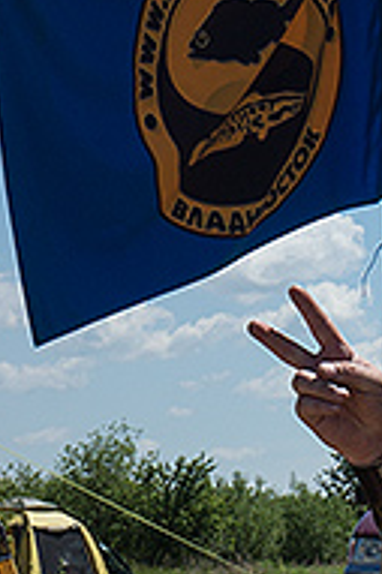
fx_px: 2631
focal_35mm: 165
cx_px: 1035
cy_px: 403
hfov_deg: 7.5
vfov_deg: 12.4
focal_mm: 30
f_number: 16
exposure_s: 1/160
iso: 125
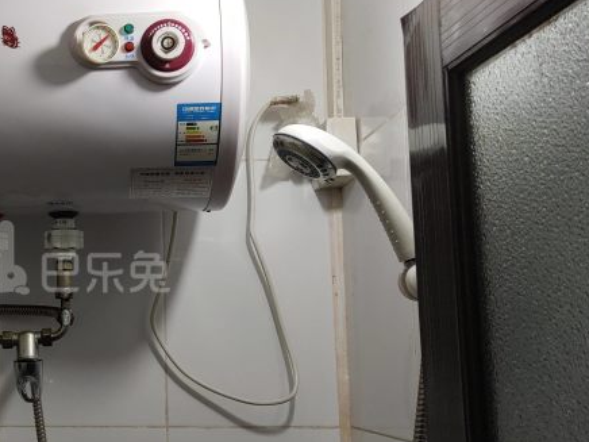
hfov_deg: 33.2
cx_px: 62
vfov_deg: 26.5
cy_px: 258
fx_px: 936
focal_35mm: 55
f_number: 1.8
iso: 74
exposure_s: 1/100
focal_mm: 4.35
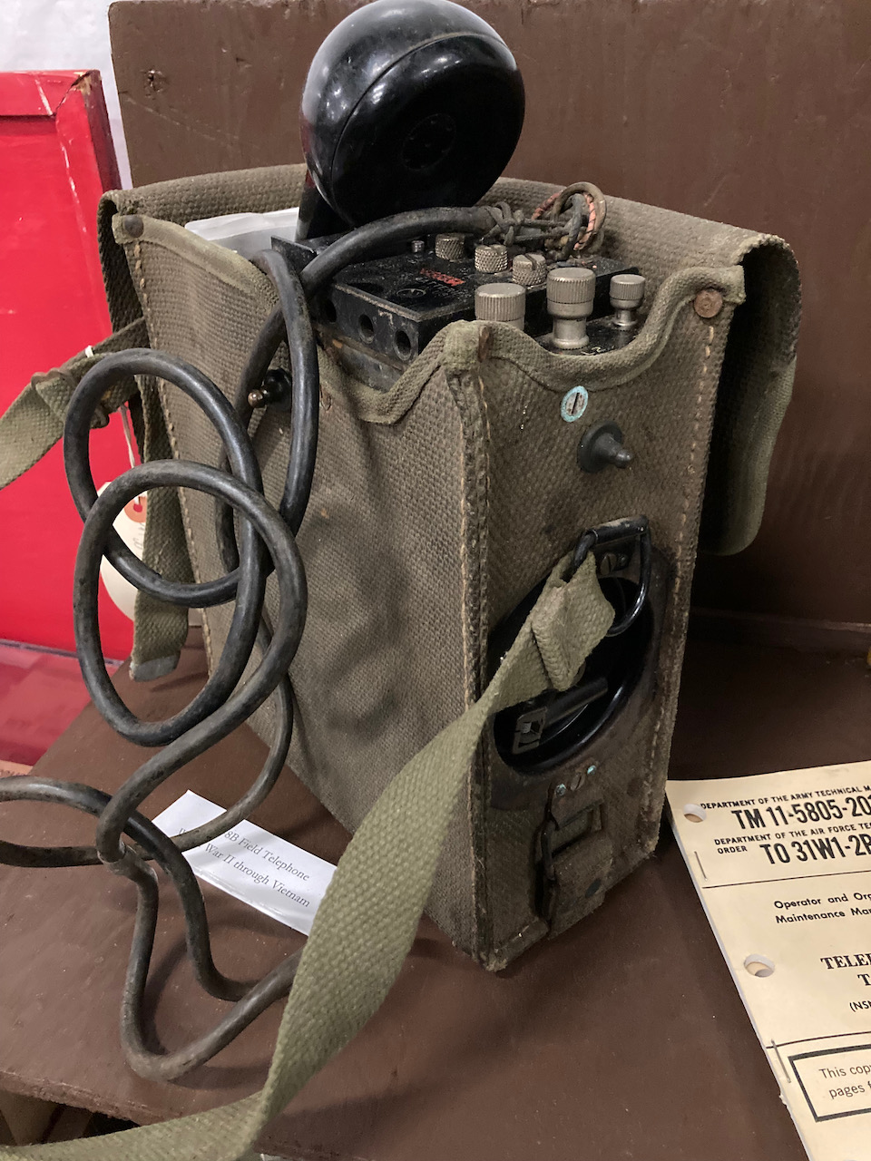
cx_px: 436
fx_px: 939
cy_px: 580
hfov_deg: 49.7
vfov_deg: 63.4
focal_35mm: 28
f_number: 1.8
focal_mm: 3.99
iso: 640
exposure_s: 1/23
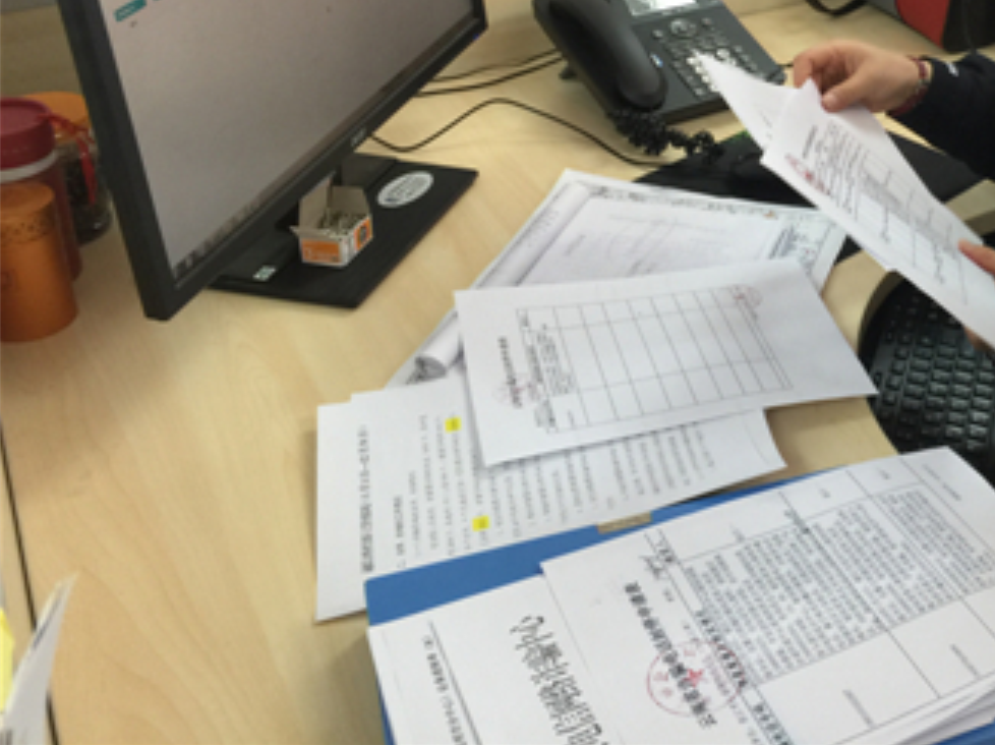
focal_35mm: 49
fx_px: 1407
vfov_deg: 28.8
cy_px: 119
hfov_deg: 37.2
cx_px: 836
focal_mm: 4.15
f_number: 2.2
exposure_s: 1/17
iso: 64
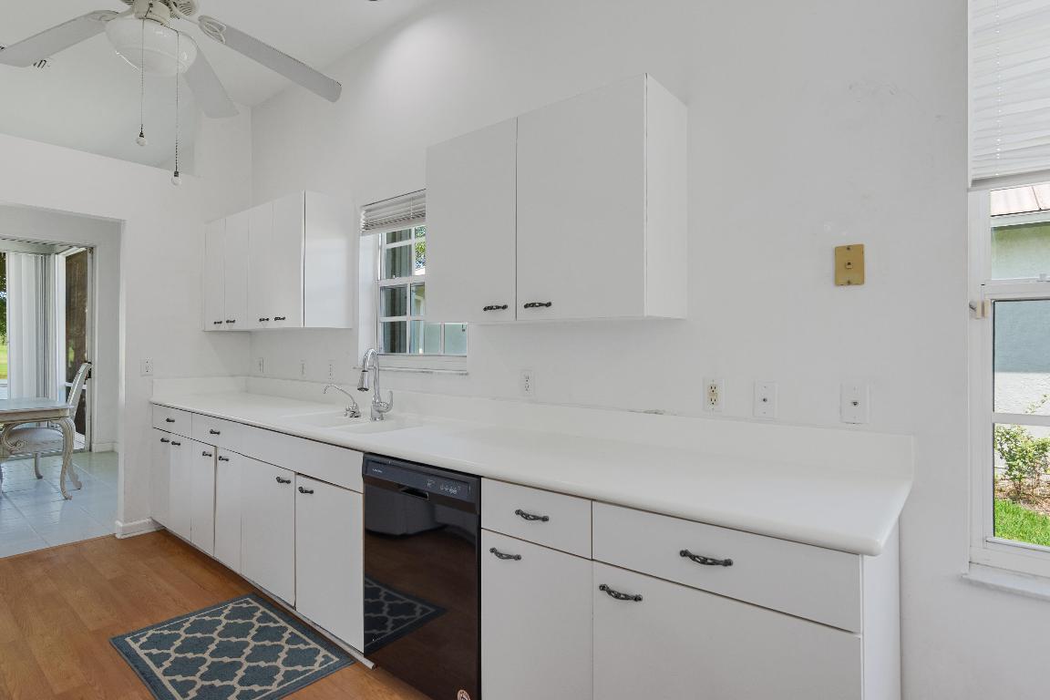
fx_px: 525
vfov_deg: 67.4
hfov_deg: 90.0
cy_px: 350
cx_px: 525
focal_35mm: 18
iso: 320
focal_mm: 12
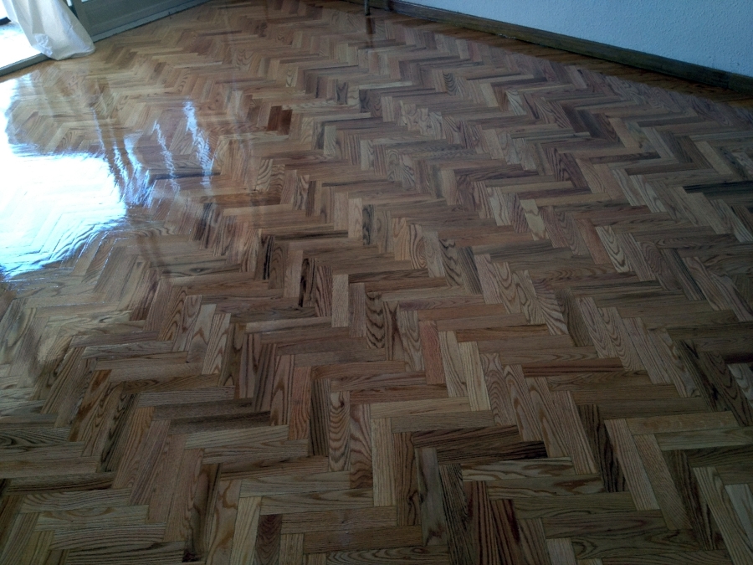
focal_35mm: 35
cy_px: 282
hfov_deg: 52.6
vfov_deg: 40.7
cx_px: 376
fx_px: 761
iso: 64
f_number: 2.4
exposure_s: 1/40
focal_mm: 4.28
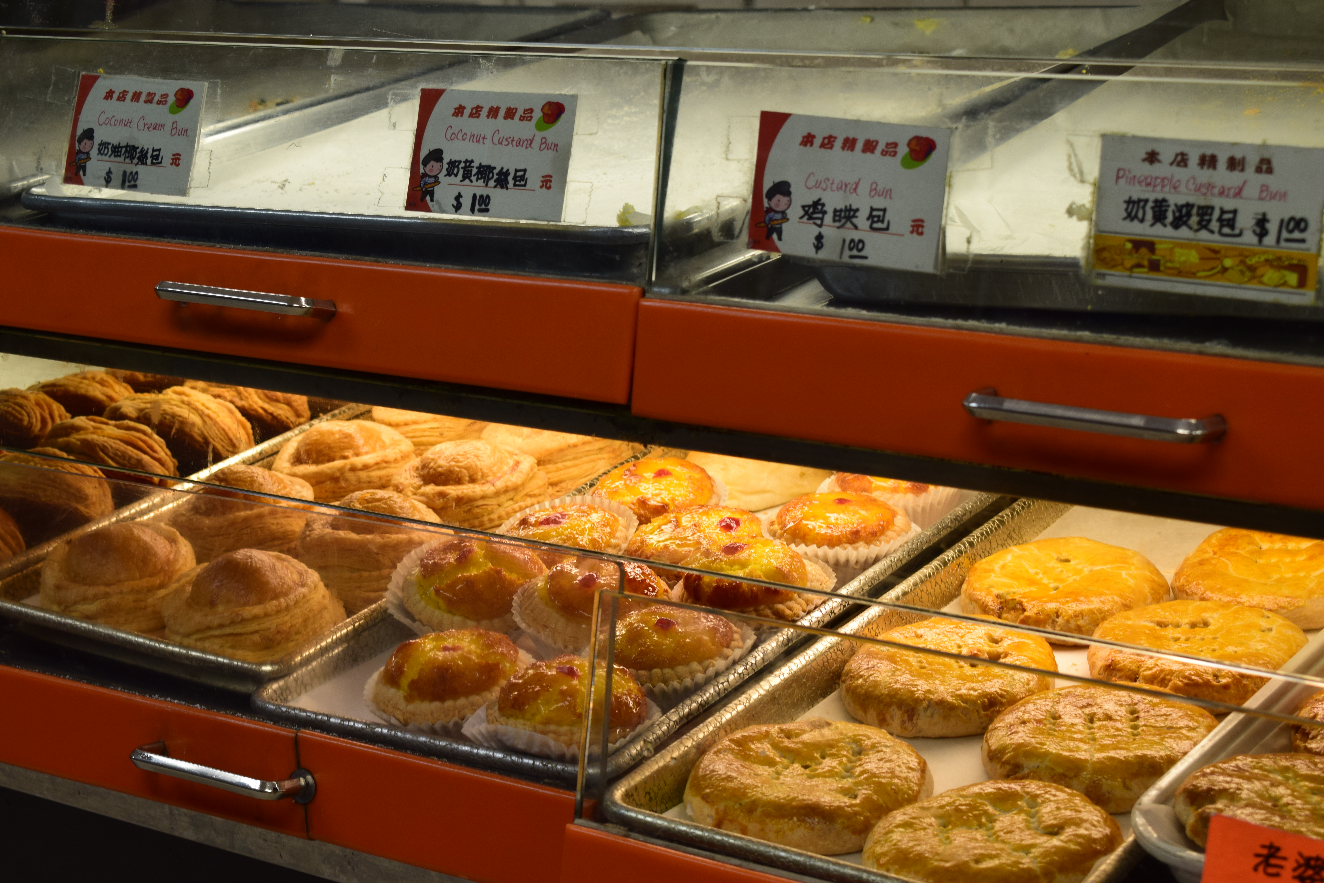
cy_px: 442
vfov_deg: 18.9
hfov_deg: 28.1
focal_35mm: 72
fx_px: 2648
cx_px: 662
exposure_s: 1/60
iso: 400
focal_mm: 48
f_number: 8
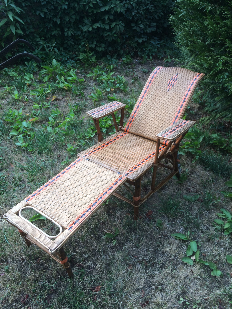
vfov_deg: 61.7
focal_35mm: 29
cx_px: 116
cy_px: 154
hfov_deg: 48.2
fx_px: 259
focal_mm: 4.15
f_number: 2.2
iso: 32
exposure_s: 1/104
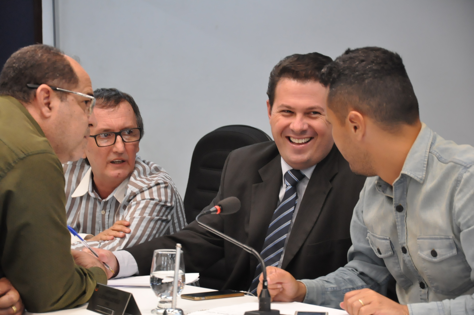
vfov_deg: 11.4
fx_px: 1578
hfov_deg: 17.1
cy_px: 158
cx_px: 237
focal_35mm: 120
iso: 2000
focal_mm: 80
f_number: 5.3
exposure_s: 1/100
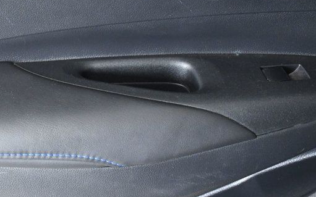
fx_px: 844
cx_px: 20
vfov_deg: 13.3
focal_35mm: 98
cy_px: 54
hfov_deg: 20.7
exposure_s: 1/125
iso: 2500
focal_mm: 32
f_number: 5.6
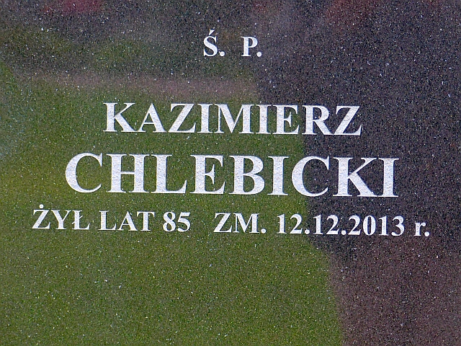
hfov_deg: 8.8
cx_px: 230
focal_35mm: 225
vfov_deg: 6.6
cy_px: 173
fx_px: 2996
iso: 100
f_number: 2.8
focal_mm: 40.4
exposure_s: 1/80
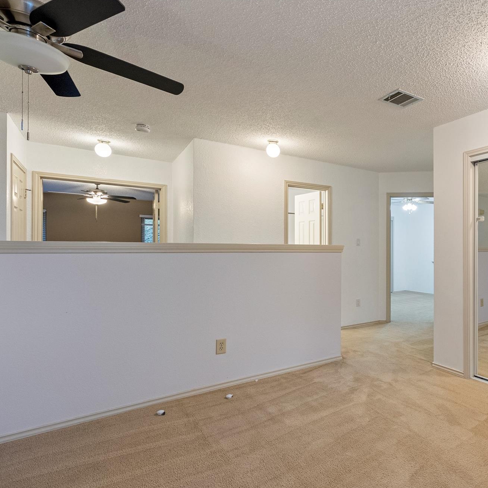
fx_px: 336
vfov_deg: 72.0
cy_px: 245
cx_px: 364
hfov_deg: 67.5
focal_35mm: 21
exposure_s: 1/10
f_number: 7.1
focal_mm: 15.8
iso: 800
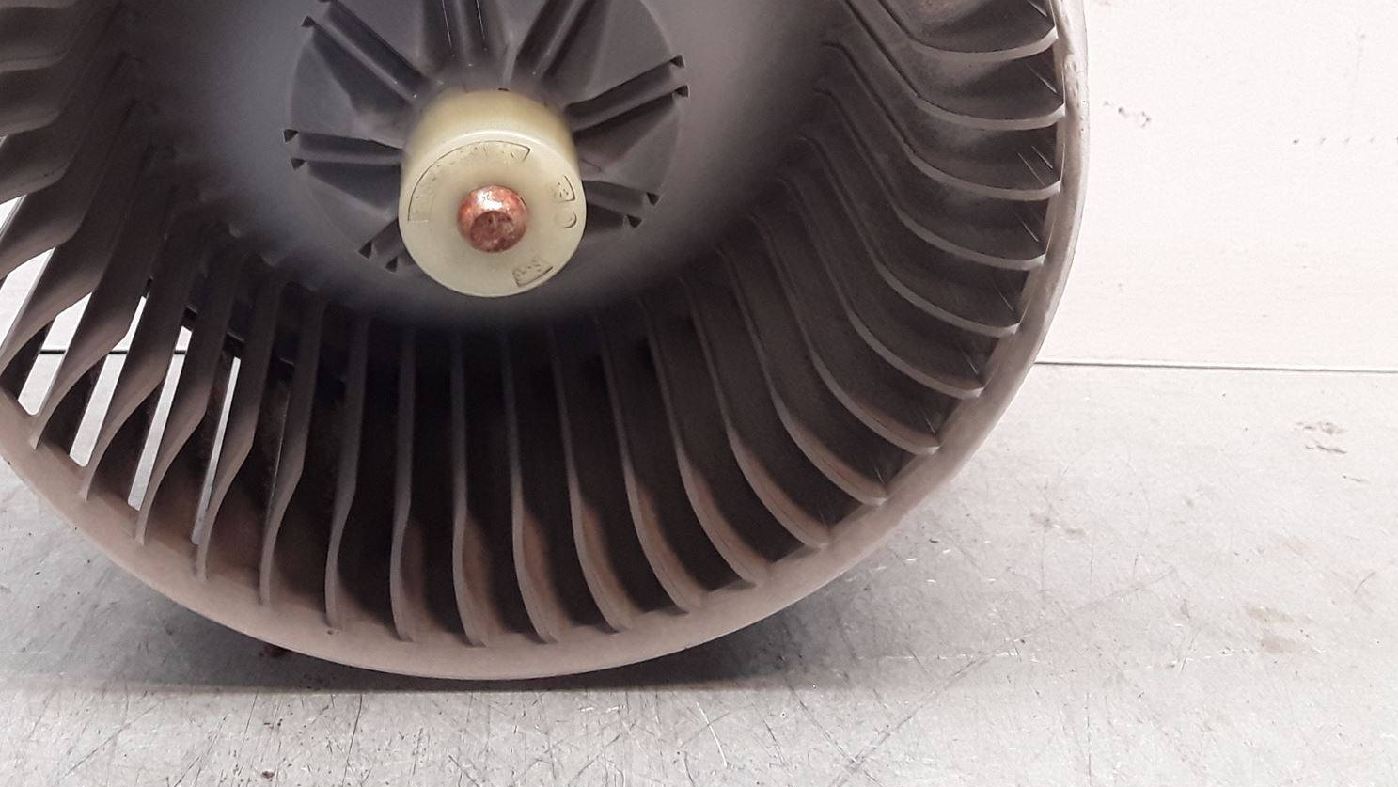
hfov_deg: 47.5
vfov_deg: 27.6
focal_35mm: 42
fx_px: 1557
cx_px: 451
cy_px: 122
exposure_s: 1/50
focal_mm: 2.91
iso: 100
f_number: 1.9
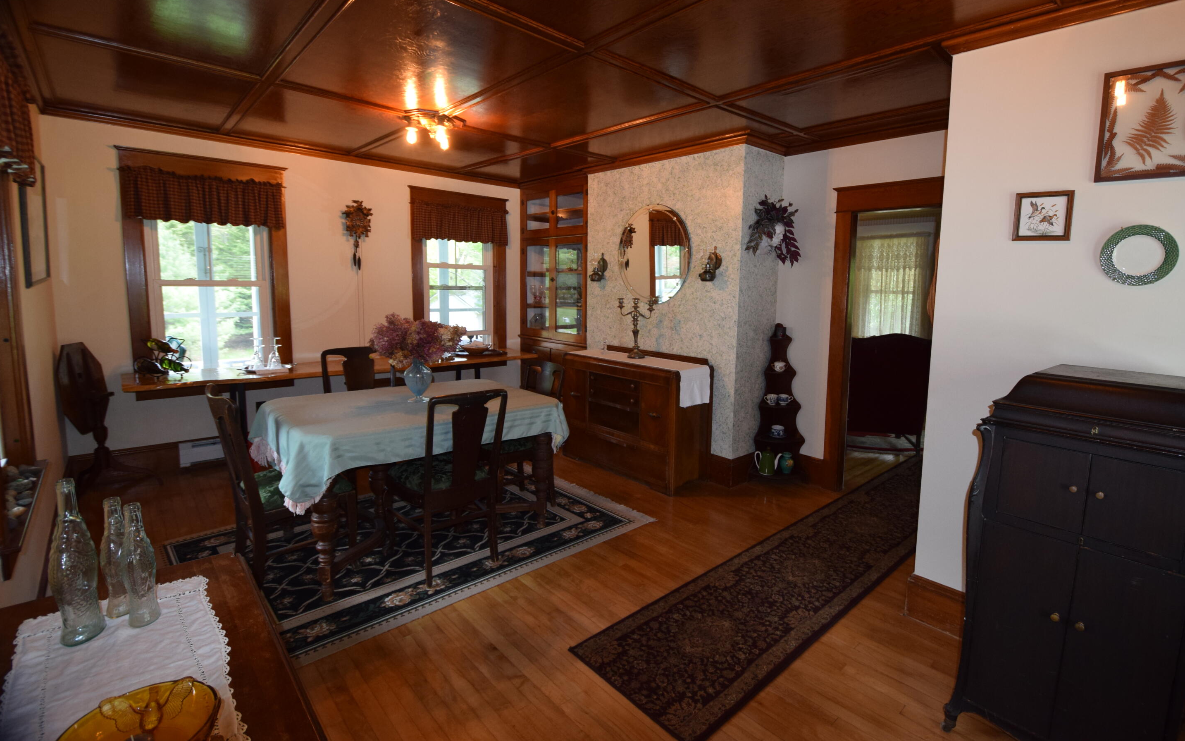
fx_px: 517
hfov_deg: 97.8
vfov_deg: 71.1
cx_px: 618
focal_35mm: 16
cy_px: 332
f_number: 4
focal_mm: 10
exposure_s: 1/60
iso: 800
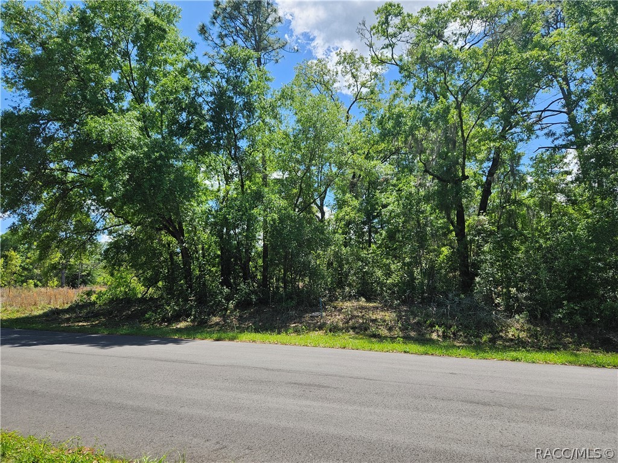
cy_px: 232
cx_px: 309
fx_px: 411
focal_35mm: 23
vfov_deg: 58.9
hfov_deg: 73.9
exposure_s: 1/2000
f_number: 1.8
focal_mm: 5.4
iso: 50
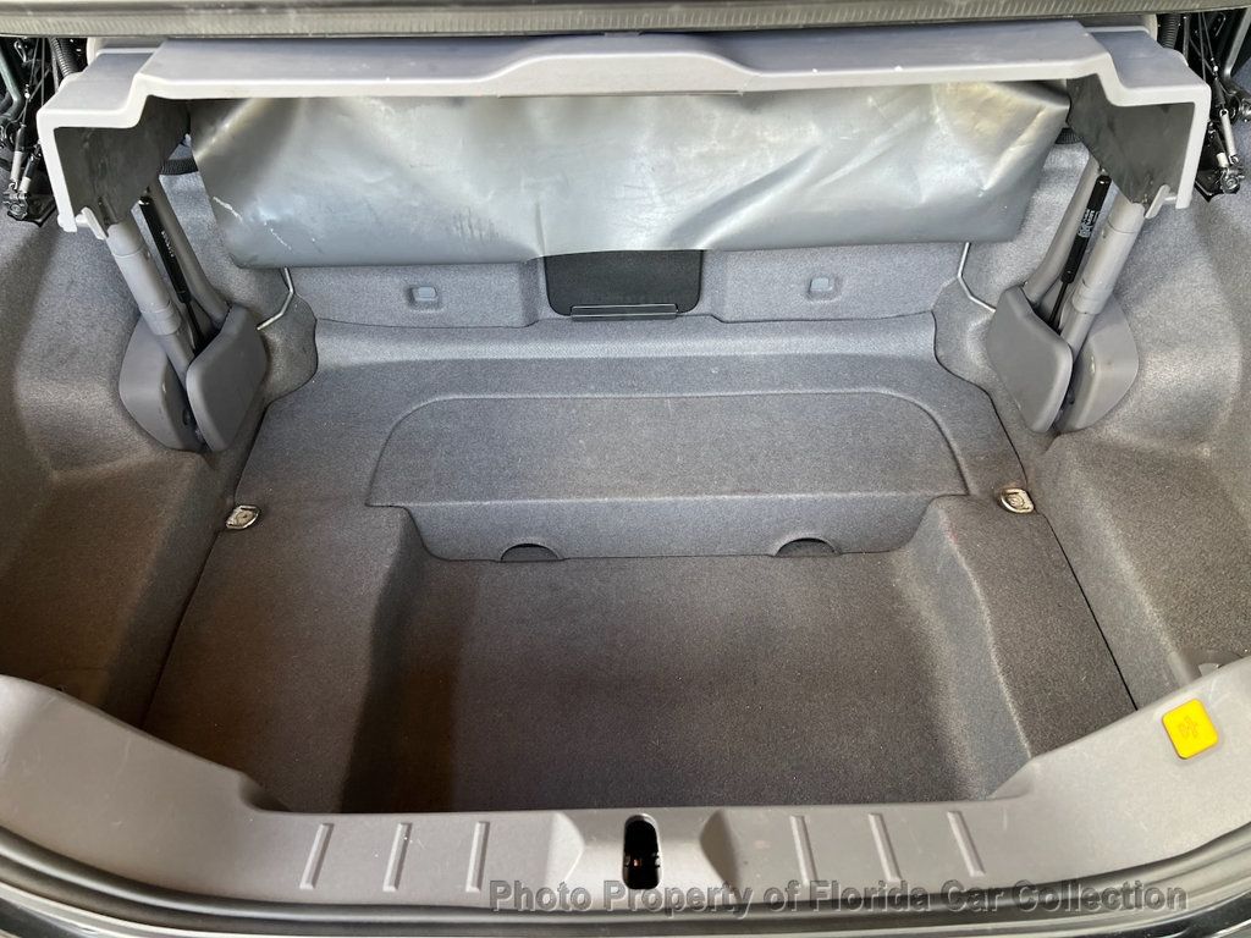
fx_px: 940
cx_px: 626
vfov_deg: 53.1
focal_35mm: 26
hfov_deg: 67.3
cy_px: 469
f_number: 1.5
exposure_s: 1/121
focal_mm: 5.7
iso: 125
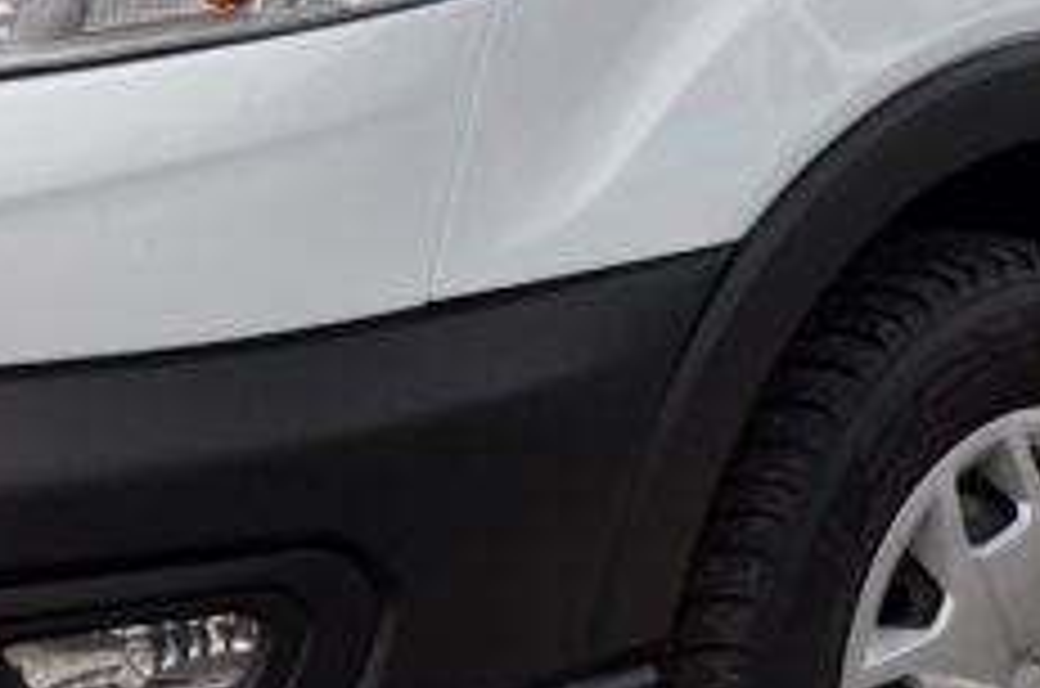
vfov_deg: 7.8
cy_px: -319
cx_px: 810
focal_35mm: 173
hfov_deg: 11.9
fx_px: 4987
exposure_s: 1/250
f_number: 8
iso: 500
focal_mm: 26
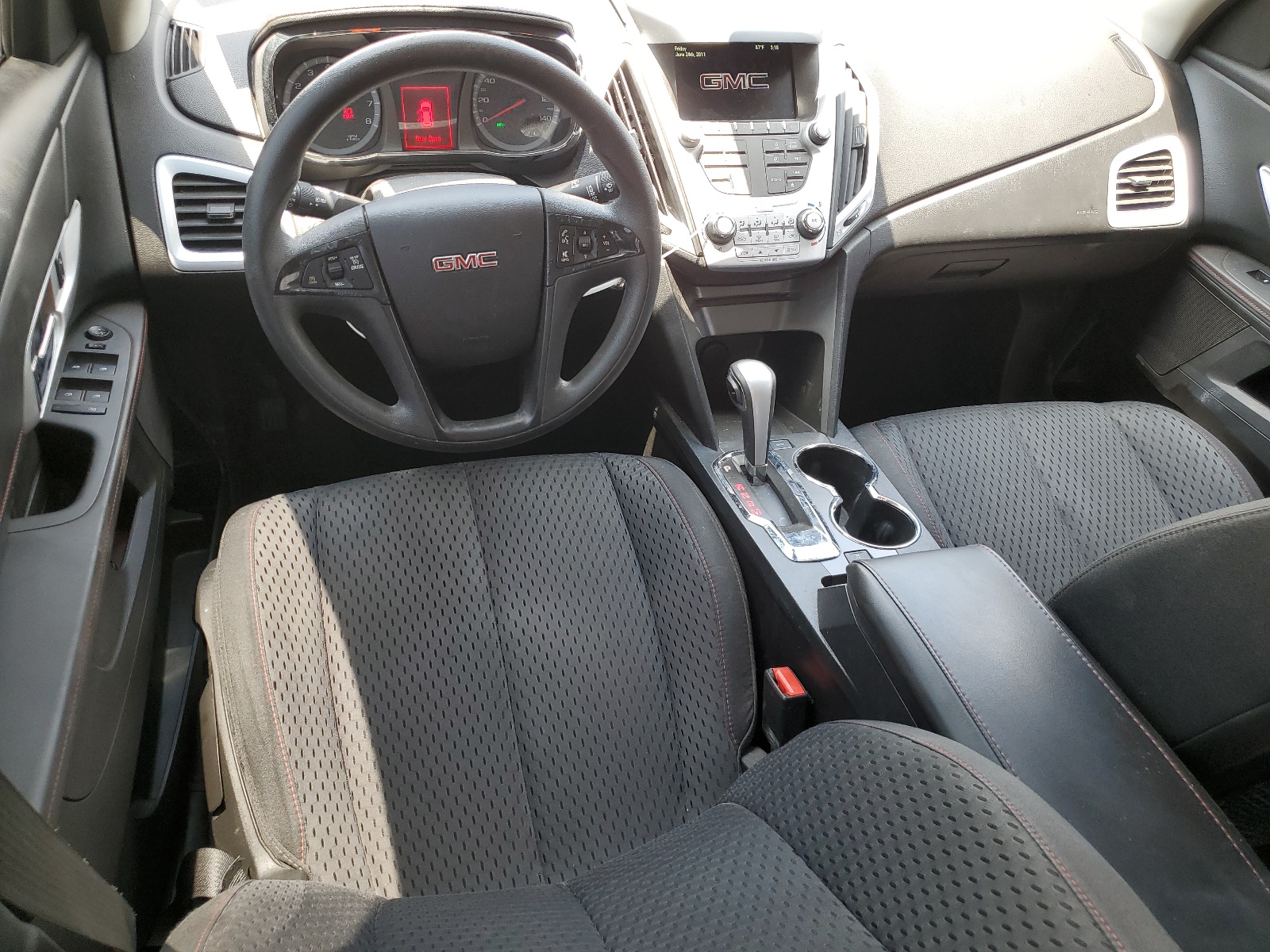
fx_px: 954
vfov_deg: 53.1
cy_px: 476
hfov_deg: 67.3
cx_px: 635
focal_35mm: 26
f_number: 1.5
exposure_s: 1/123
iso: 50
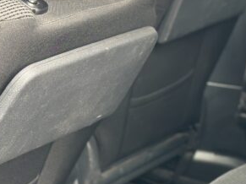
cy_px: 138
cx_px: 164
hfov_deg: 14.9
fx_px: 938
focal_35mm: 132
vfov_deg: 11.2
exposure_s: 1/60
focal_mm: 6.86
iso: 200
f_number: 1.78
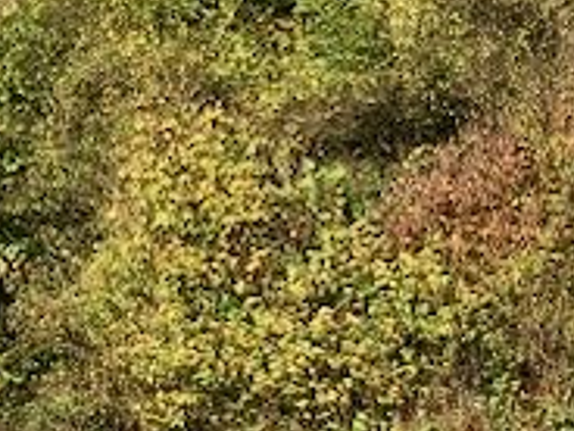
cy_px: 406
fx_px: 2620
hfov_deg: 11.9
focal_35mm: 158
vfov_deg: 9.3
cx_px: -284
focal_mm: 4.15
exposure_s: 1/705
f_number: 2.2
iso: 25
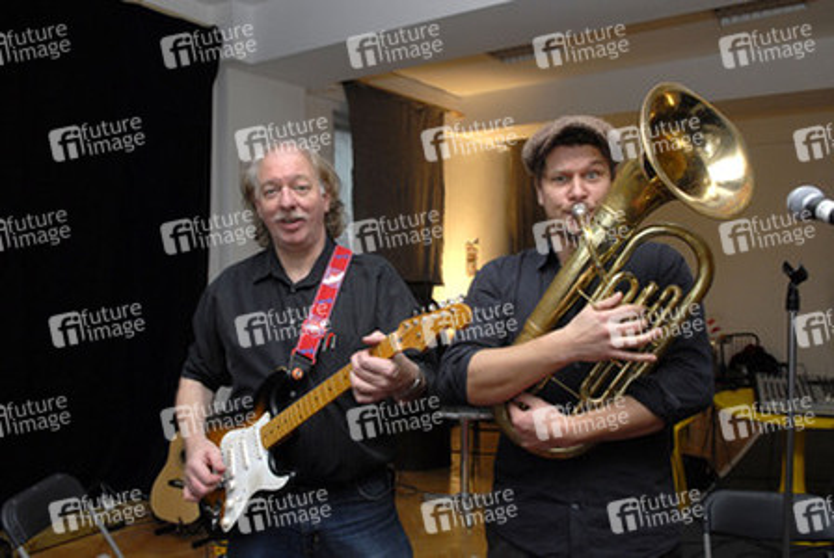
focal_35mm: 28
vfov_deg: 45.8
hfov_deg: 64.5
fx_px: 661
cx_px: 417
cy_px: 279
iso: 500
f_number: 5.6
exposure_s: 1/100
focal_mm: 19
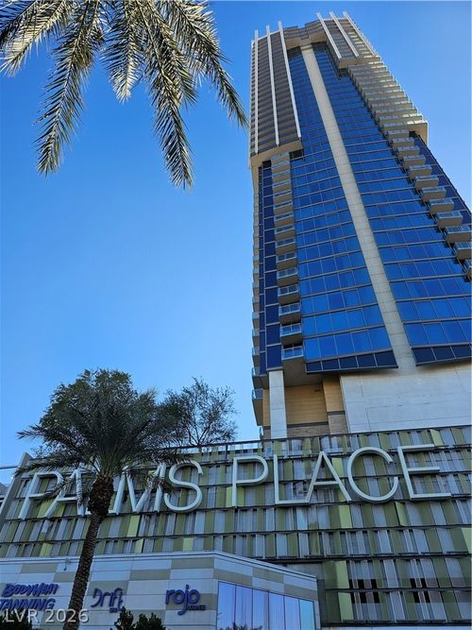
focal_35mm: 23
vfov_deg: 73.9
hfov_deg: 58.9
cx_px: 236
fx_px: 418
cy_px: 315
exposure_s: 1/323
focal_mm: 6.3
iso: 10
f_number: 1.7
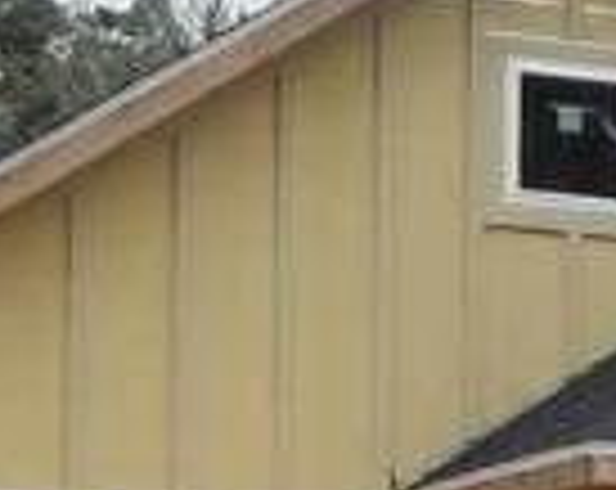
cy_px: 809
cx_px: 701
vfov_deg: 8.9
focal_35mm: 168
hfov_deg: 11.3
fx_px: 3056
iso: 125
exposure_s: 1/1250
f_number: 3
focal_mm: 4
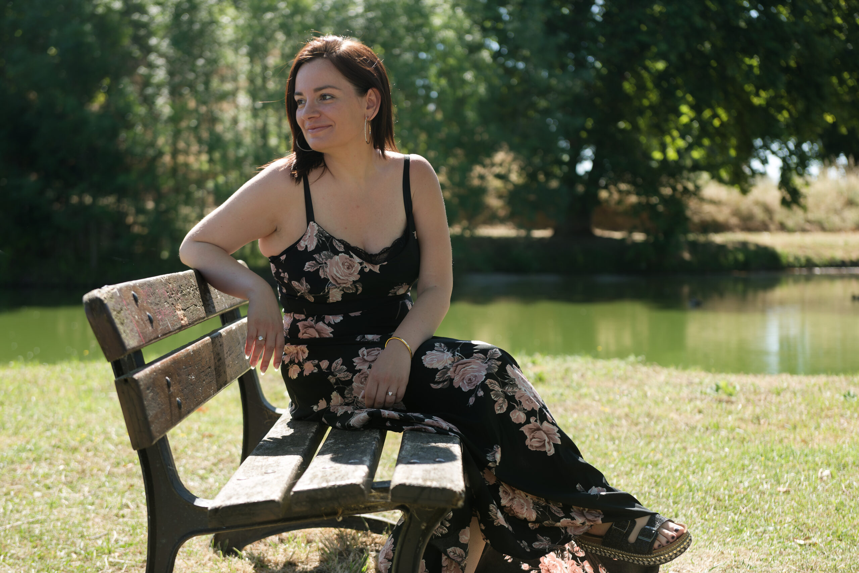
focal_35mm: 70
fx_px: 1671
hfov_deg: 28.8
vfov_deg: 19.5
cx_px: 430
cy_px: 286
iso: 100
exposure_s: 1/400
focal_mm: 70
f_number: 4.5
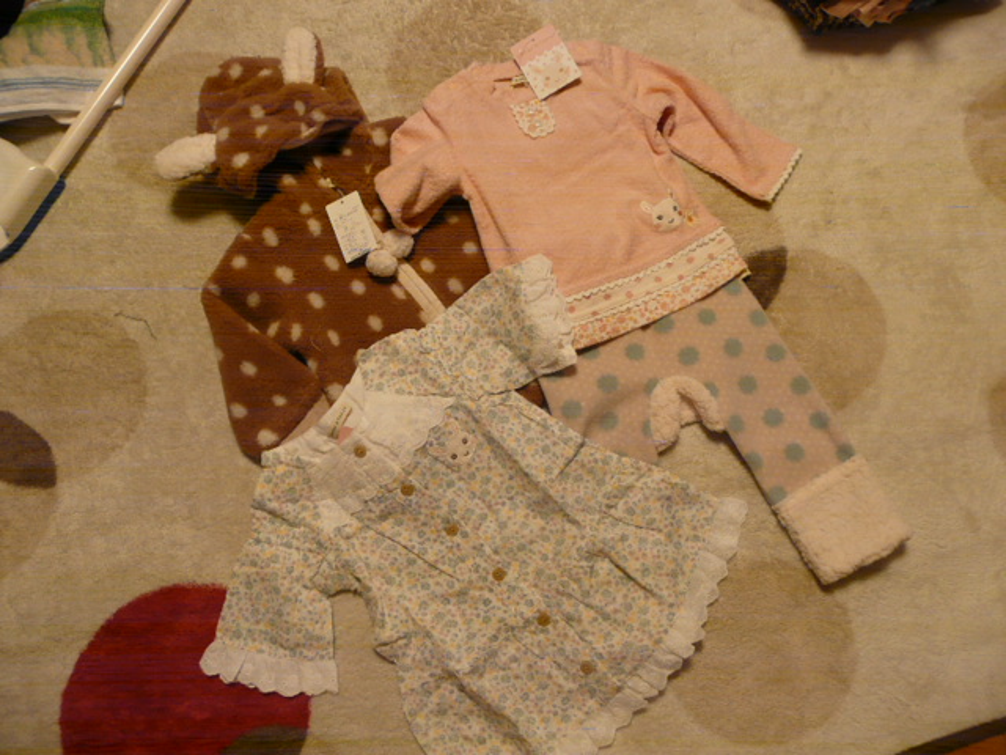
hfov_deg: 63.4
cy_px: 378
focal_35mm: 28
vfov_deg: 49.7
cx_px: 503
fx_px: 814
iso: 200
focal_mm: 4.6
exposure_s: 1/15
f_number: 3.3
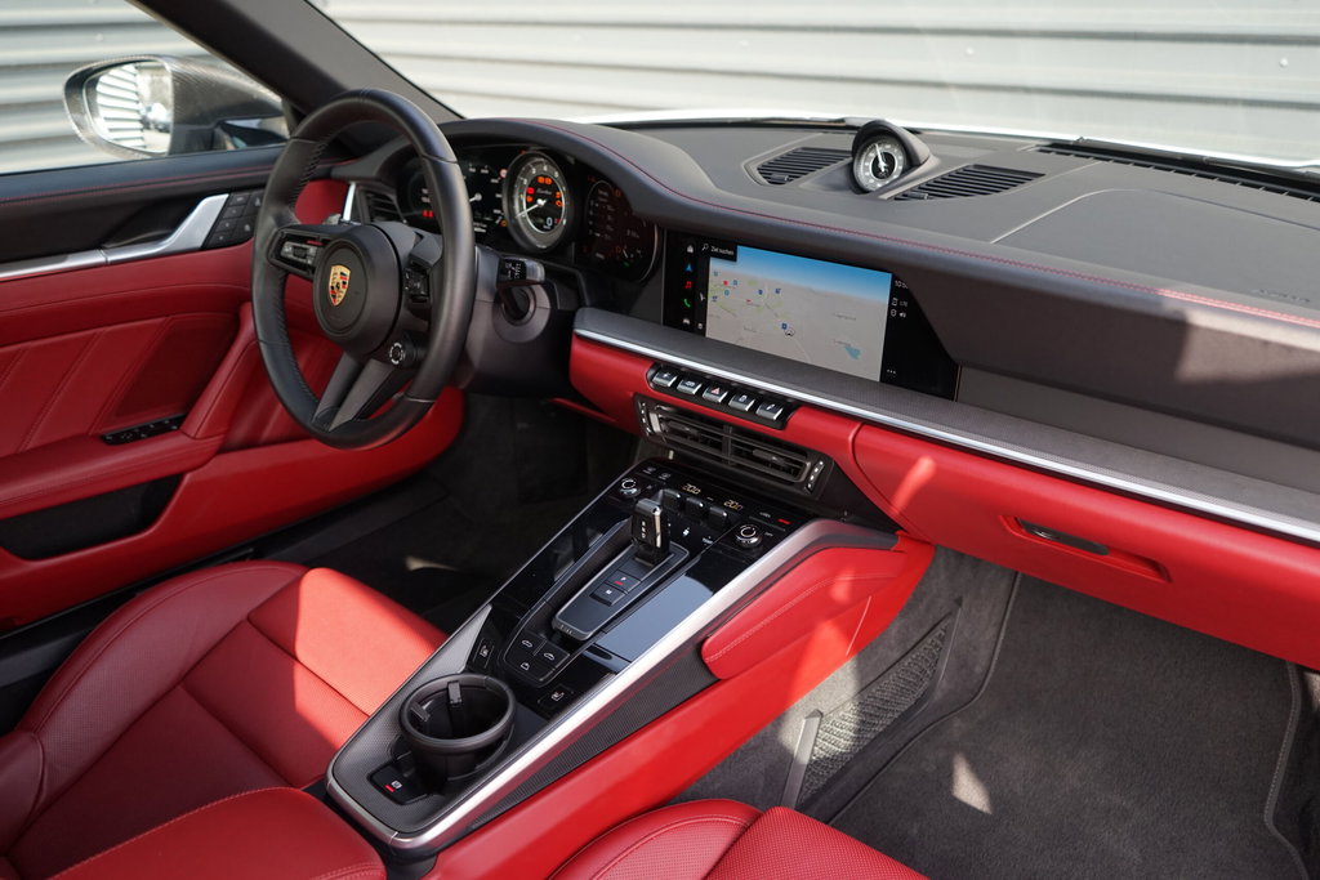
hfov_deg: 65.5
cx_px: 660
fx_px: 1027
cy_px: 440
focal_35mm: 28
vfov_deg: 46.4
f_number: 4
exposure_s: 1/160
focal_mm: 28
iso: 640
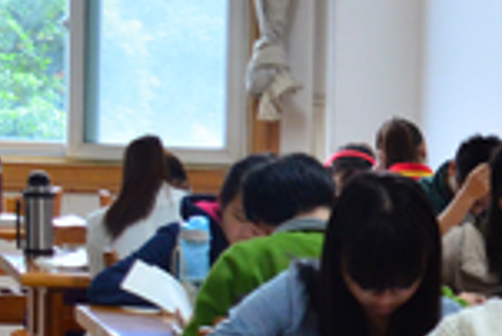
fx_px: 2819
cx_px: 861
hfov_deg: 9.7
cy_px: 466
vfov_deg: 6.7
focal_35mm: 202
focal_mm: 34
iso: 1000
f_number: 4.5
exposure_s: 1/50
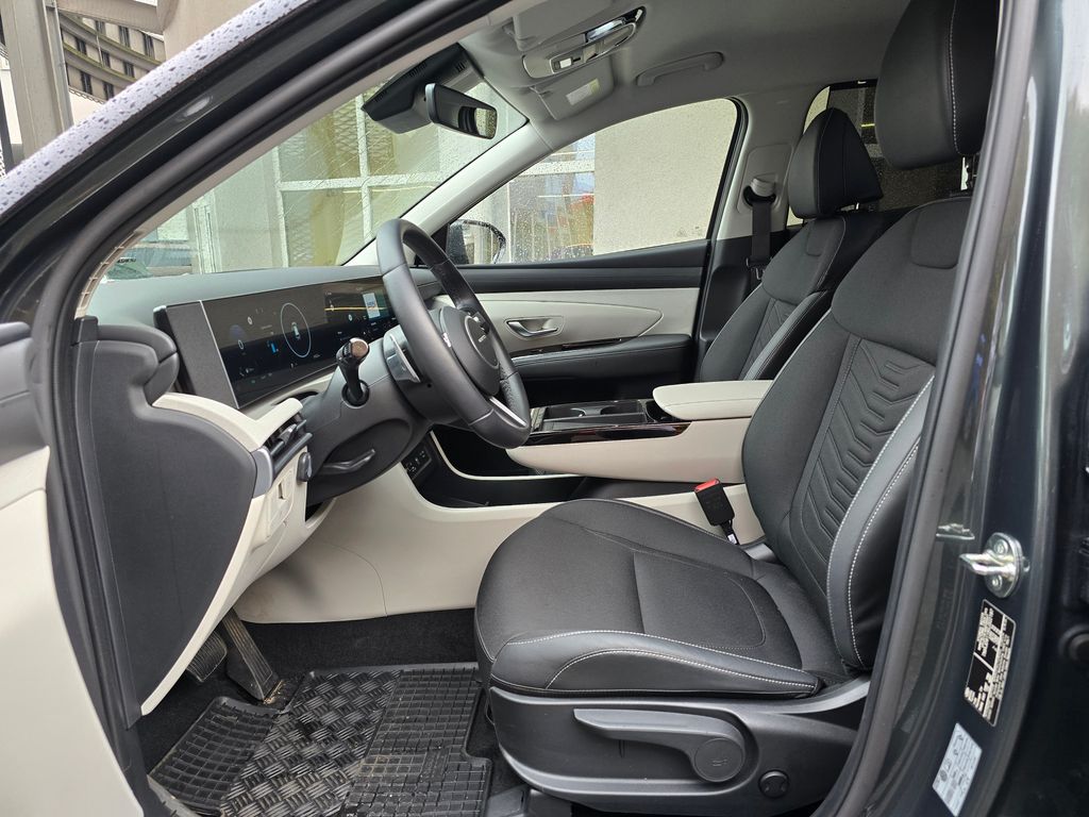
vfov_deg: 58.9
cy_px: 408
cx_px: 544
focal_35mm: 23
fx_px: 724
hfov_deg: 73.9
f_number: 1.7
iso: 160
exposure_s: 1/100
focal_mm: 6.3
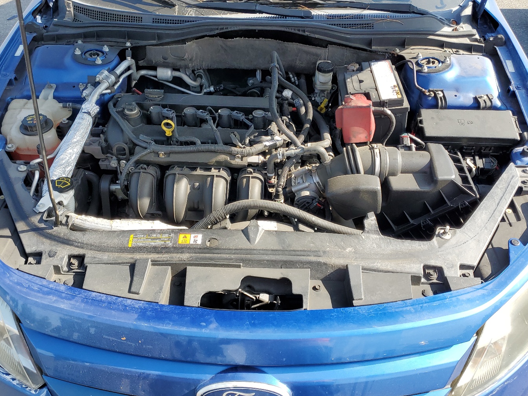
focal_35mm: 31
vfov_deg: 45.4
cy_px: 190
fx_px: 473
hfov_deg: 58.4
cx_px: 258
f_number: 1.5
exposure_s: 1/714
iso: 50
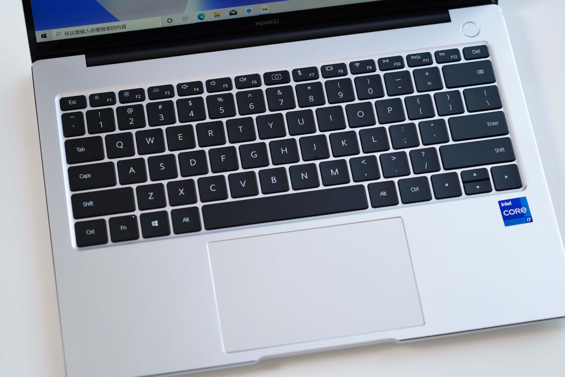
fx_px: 1648
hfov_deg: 19.5
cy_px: 188
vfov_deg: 13.0
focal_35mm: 105
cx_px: 282
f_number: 4
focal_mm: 105
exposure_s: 1/20
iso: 100
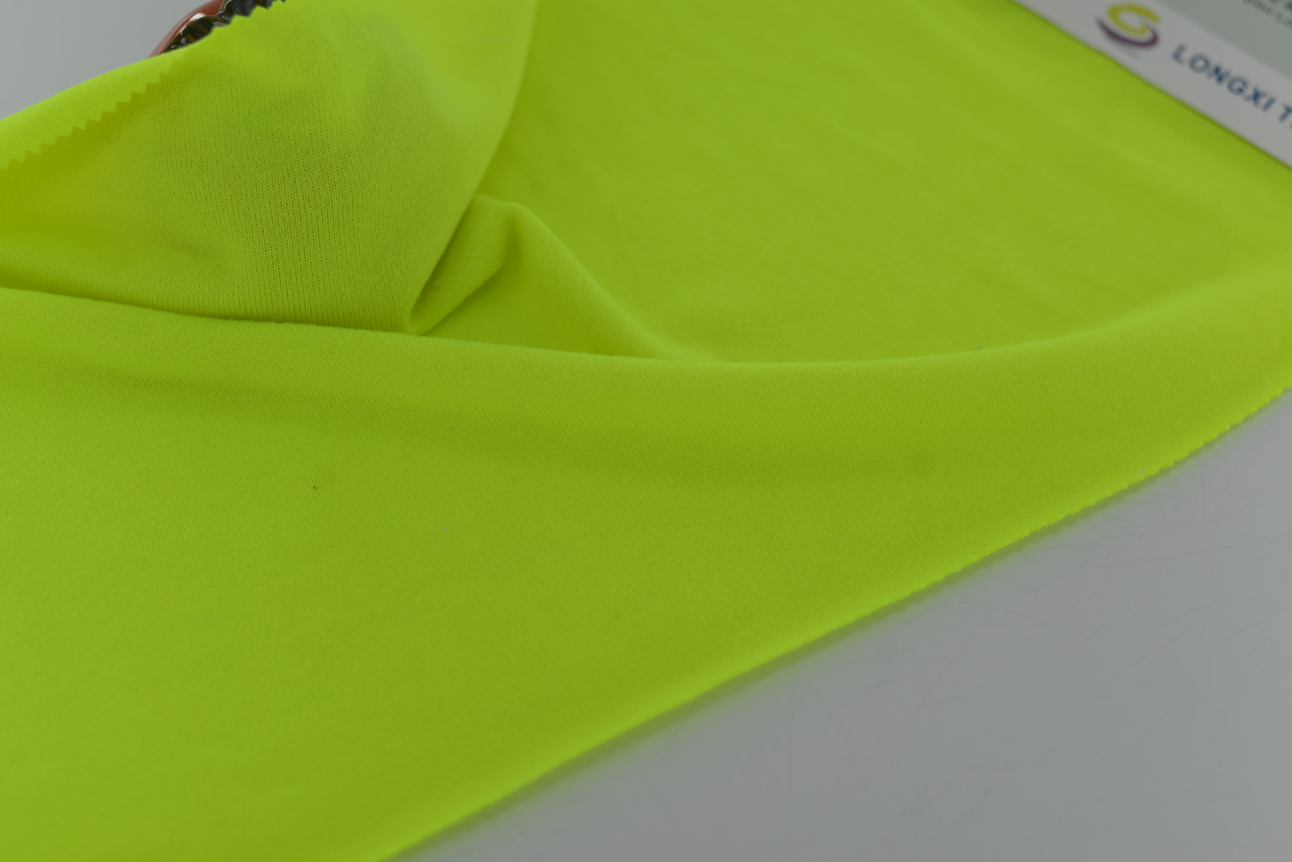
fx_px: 1795
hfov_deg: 39.6
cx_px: 646
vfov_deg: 27.0
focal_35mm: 50
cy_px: 431
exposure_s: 1/500
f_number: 3.5
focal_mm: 50
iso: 100
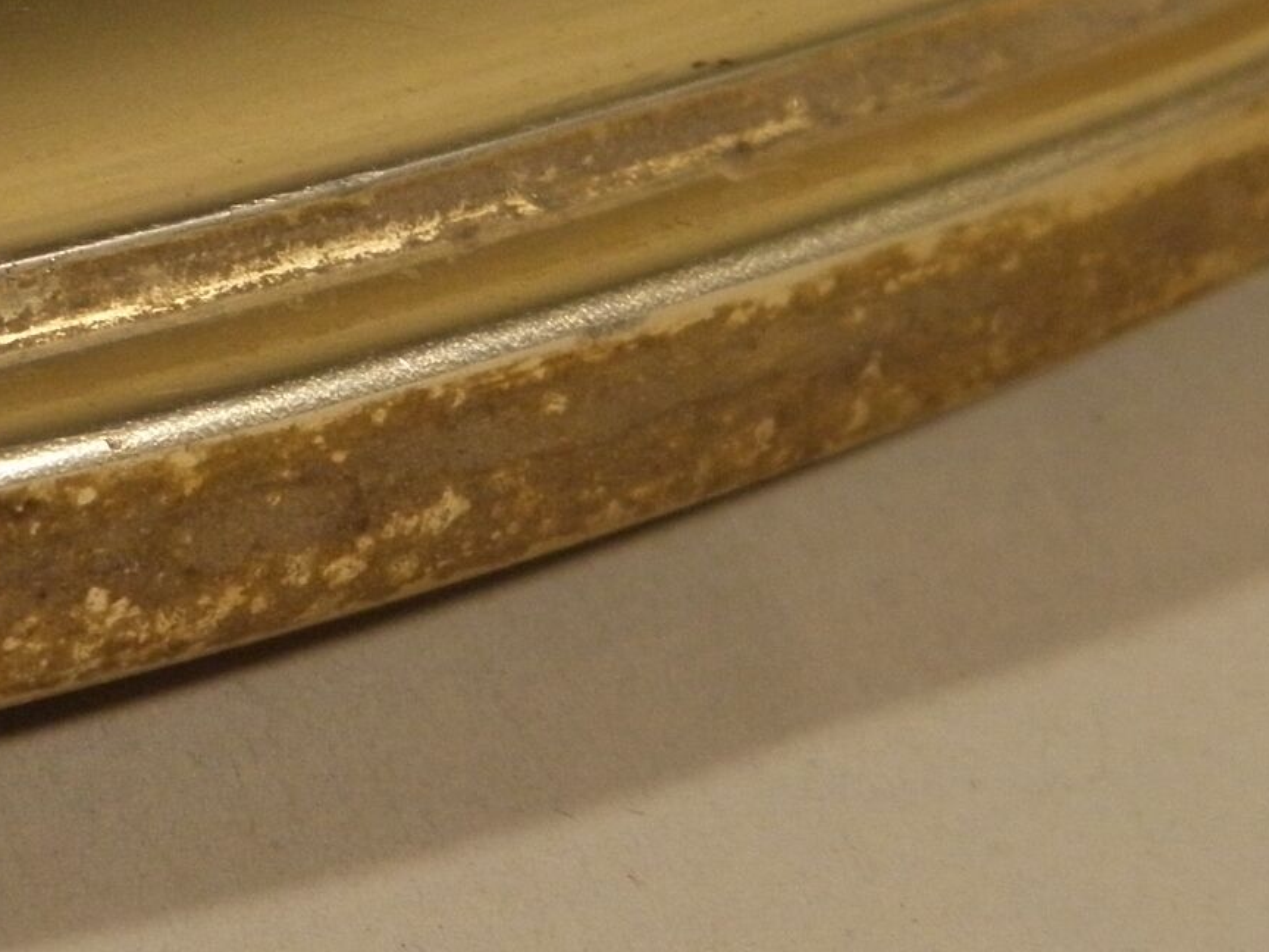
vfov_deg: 6.3
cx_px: 219
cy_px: 435
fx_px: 8688
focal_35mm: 237
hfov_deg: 8.3
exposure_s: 1/50
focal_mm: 14.3
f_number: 4.4
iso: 200
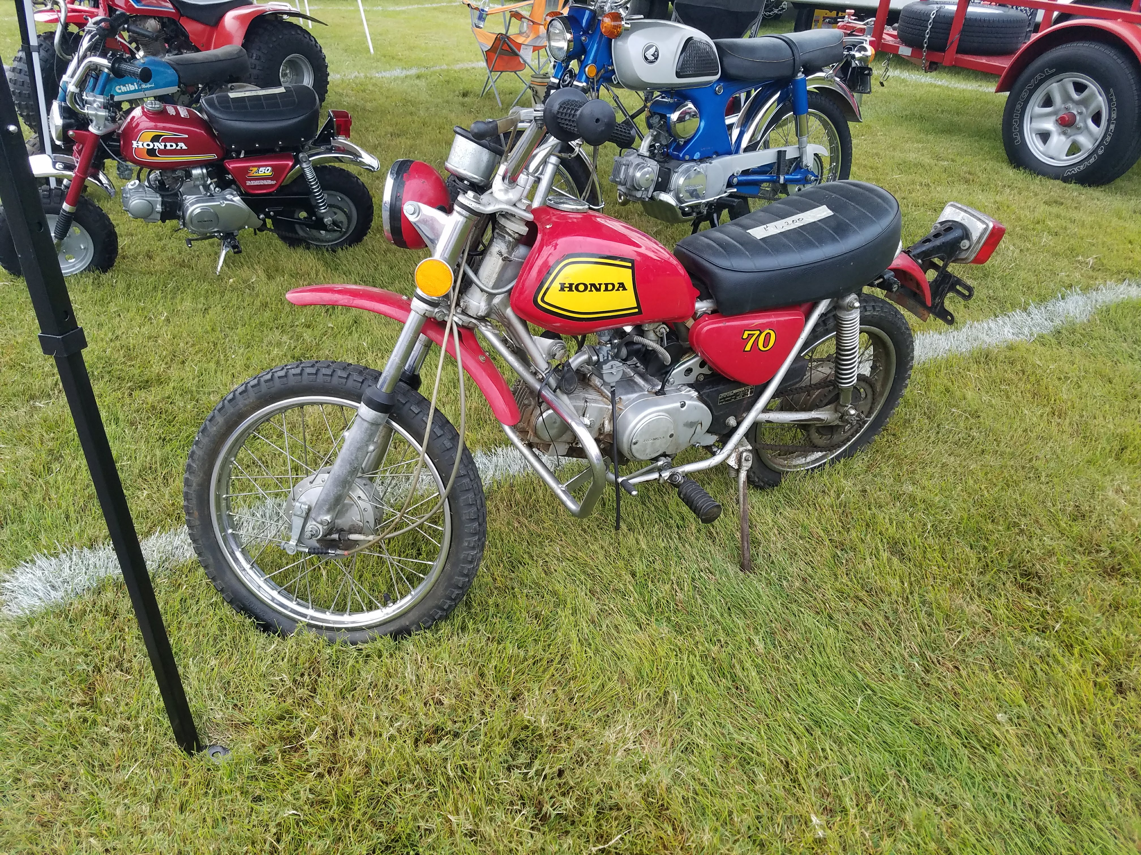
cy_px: 428
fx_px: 857
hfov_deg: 67.3
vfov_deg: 53.1
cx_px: 570
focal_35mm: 26
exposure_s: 1/60
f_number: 1.7
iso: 100
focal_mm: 4.2
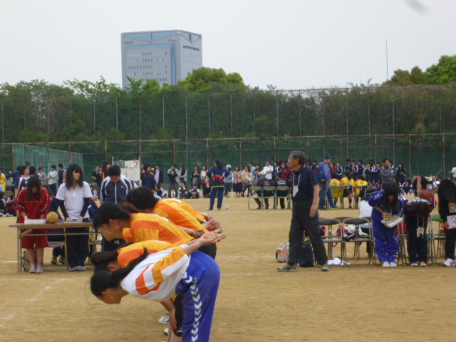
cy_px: 171
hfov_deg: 16.4
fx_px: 1581
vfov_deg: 12.3
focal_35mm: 120
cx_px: 228
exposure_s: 1/160
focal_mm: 21.3
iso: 80
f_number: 5.8
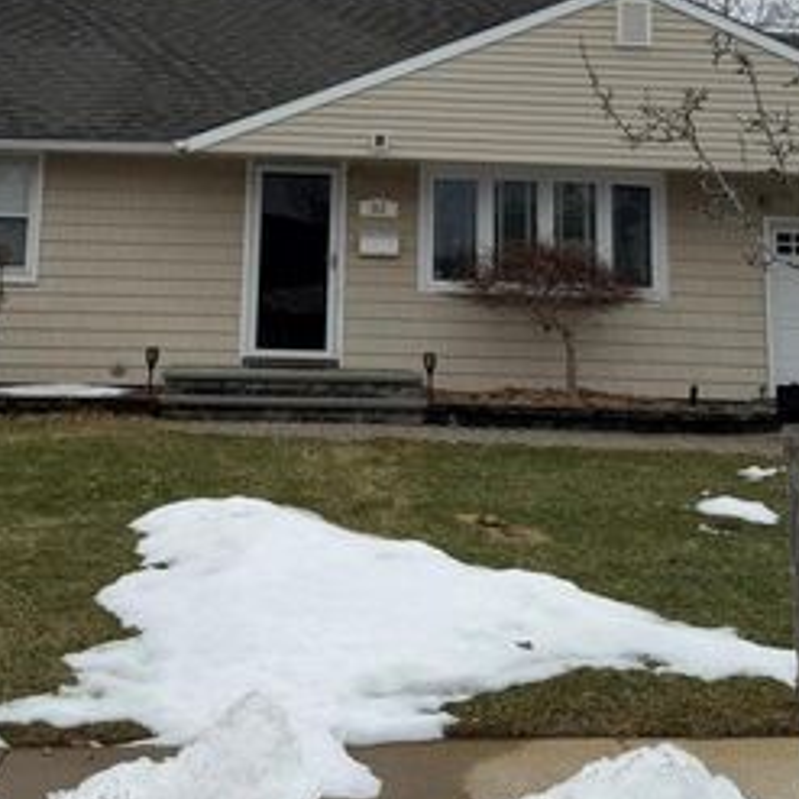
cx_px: 353
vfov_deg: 32.0
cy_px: 105
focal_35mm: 51
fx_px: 1332
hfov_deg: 33.4
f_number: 1.78
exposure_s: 1/2611
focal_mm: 6.76
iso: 80
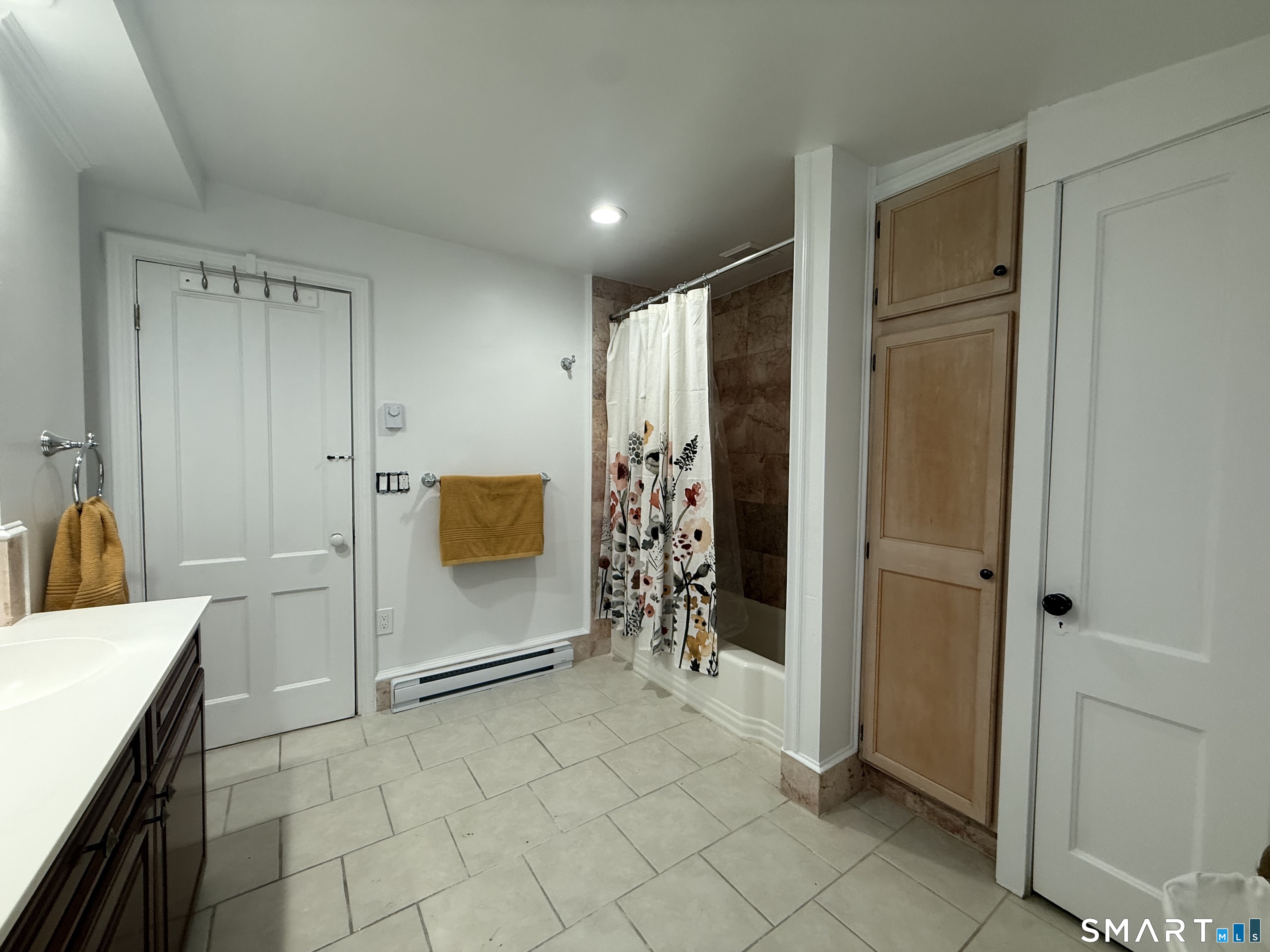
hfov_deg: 102.1
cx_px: 635
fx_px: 514
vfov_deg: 85.7
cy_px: 476
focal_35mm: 14
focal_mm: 2.22
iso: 125
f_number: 2.2
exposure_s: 1/120
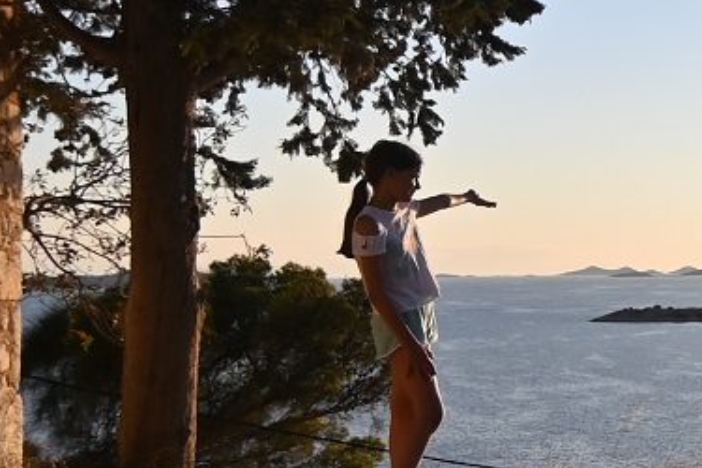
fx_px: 1404
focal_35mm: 72
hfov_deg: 23.2
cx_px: 1020
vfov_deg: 18.9
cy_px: 262
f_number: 4
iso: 250
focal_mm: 12
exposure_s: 1/3200
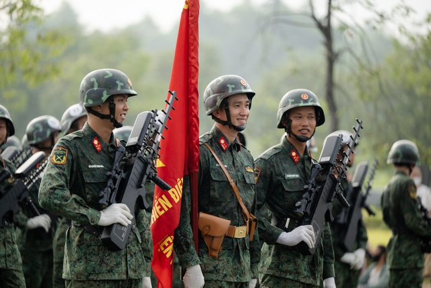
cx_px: 216
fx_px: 2095
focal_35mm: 175
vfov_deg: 7.9
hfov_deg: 11.7
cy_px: 144
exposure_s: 1/1000
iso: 250
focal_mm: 175
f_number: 2.8
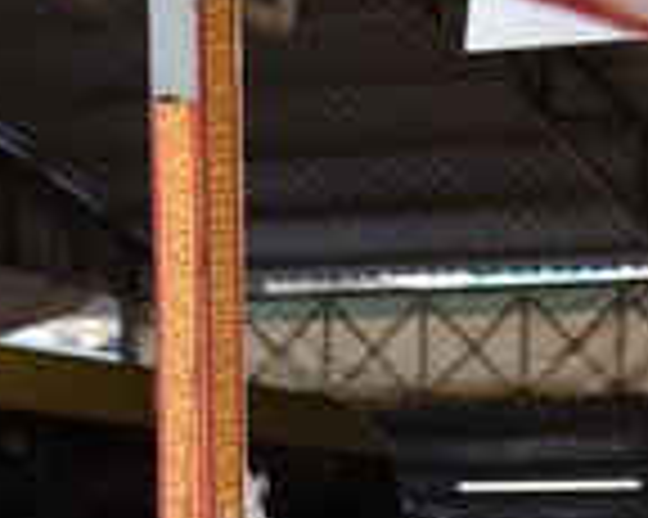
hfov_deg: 11.2
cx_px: 1174
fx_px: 3086
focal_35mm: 161
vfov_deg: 9.2
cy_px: 917
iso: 200
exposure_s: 1/100
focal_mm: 38
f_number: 6.3
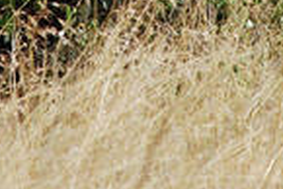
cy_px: -257
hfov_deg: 0.7
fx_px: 22859
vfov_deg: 0.5
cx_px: 152
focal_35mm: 2905
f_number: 5.6
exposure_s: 1/250
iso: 100
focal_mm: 400
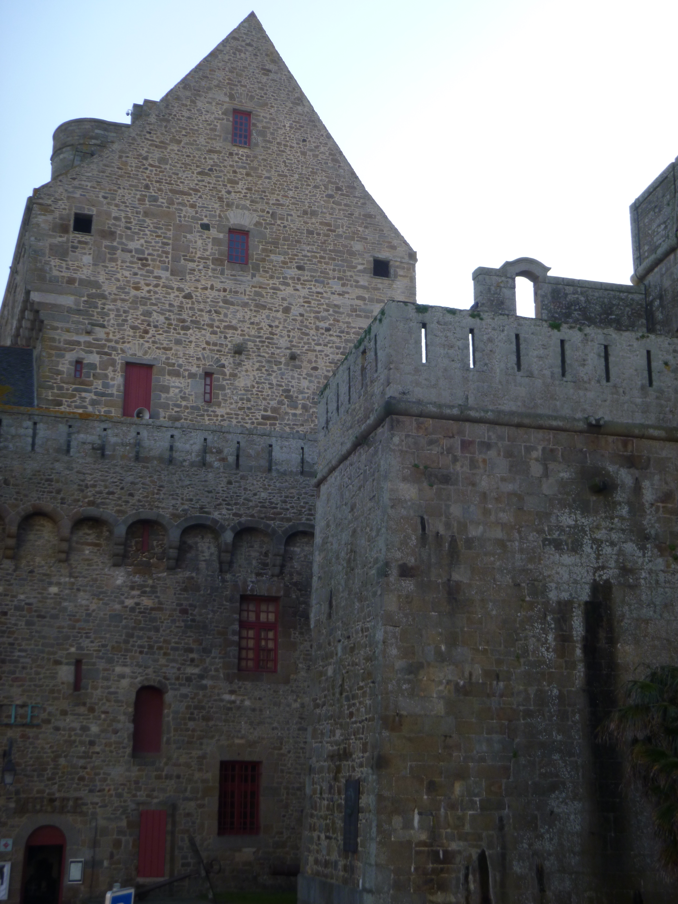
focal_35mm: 47
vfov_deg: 40.4
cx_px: 339
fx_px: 1227
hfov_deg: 30.9
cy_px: 452
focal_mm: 8.4
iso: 100
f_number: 4.8
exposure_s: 1/160
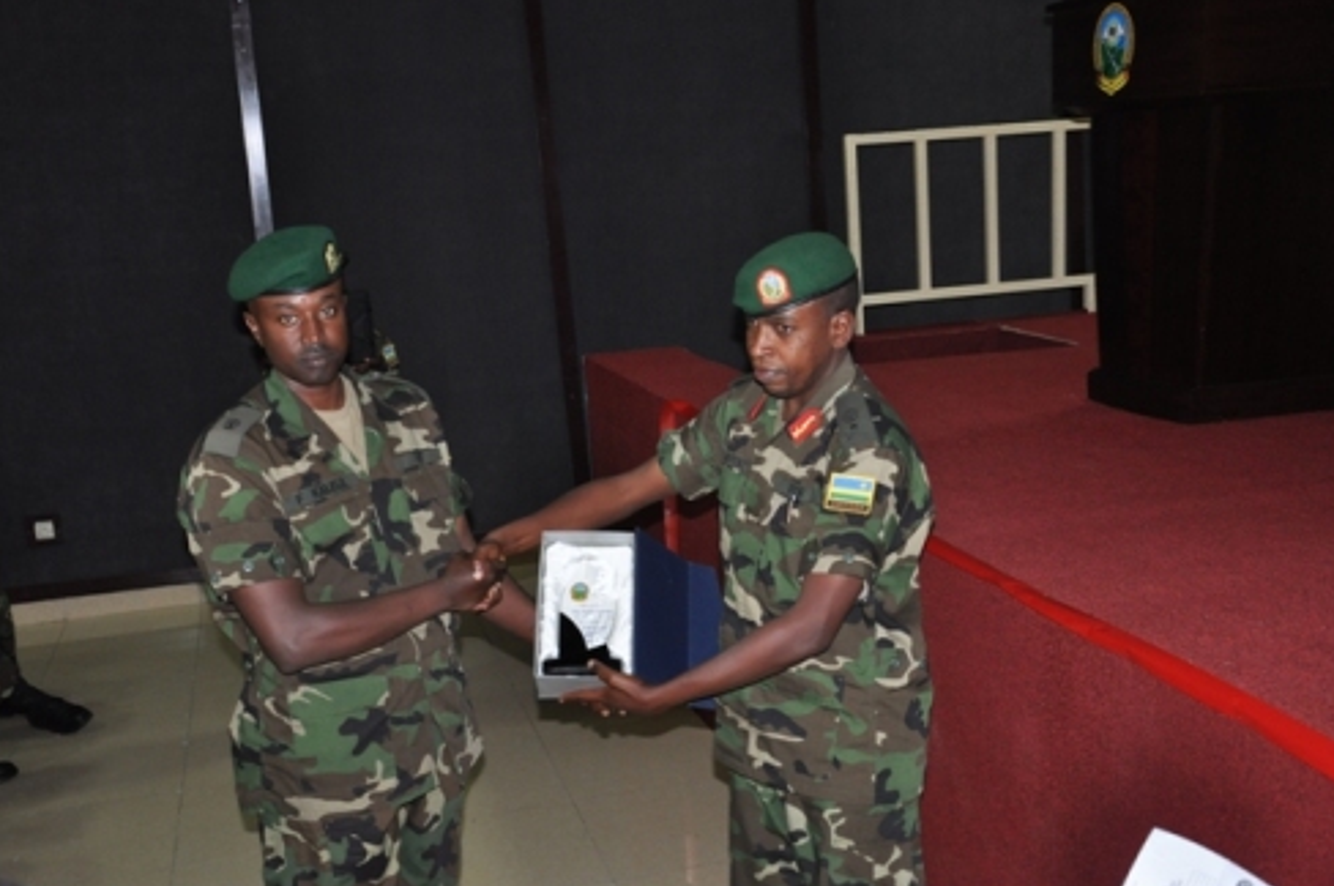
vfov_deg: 31.1
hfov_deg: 45.5
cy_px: 440
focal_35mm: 43
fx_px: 1591
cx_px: 659
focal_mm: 28
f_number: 4
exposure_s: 1/60
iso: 800
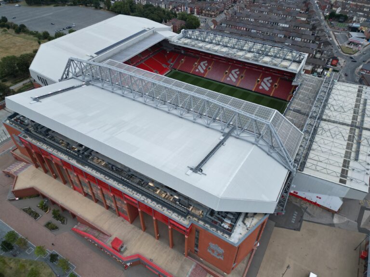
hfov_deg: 71.6
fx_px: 257
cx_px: 185
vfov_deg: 56.8
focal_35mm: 24
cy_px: 138
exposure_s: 1/125
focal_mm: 6.72
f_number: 1.7
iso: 130
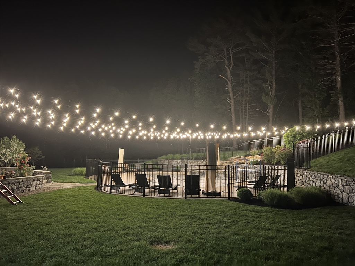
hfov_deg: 67.3
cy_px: 133
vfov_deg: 53.1
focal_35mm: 26
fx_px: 267
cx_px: 178
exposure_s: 1/11
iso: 640
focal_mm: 5.7
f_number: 1.5
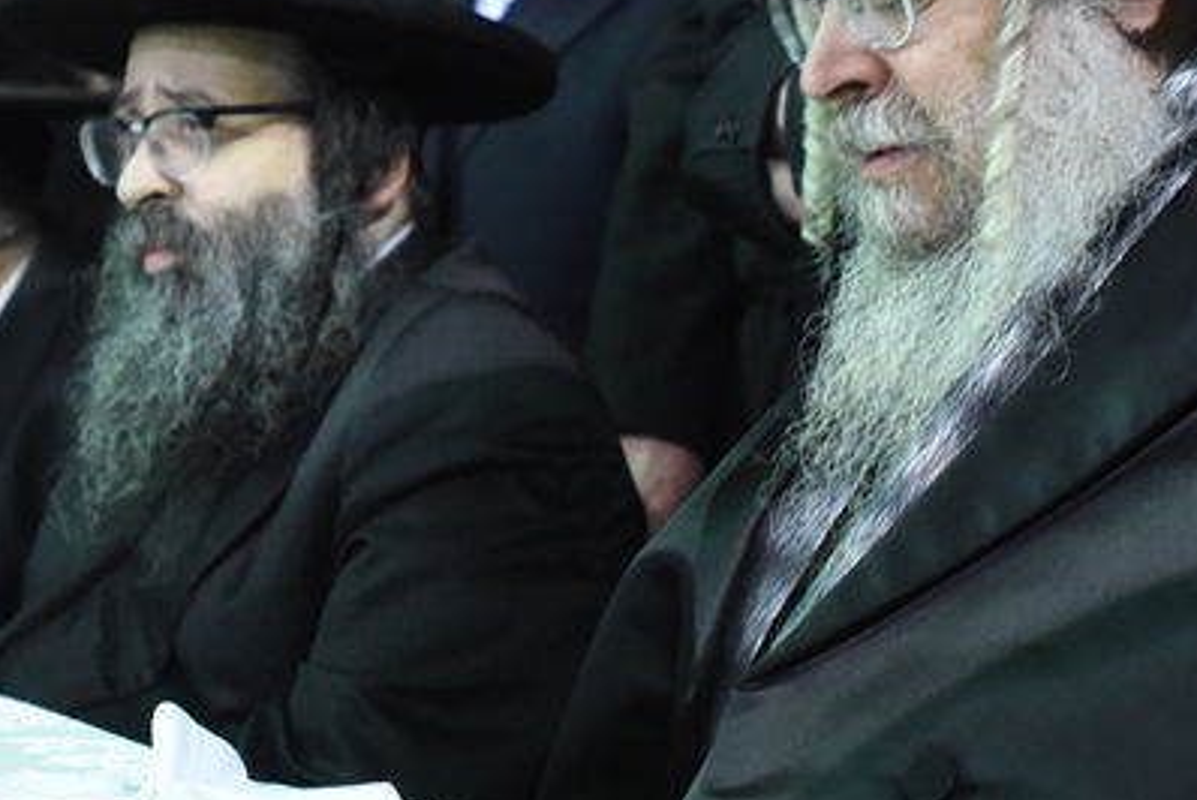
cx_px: 860
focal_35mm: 90
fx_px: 2995
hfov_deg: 22.4
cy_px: 209
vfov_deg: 15.2
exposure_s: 1/60
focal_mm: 35
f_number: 2.8
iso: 4000
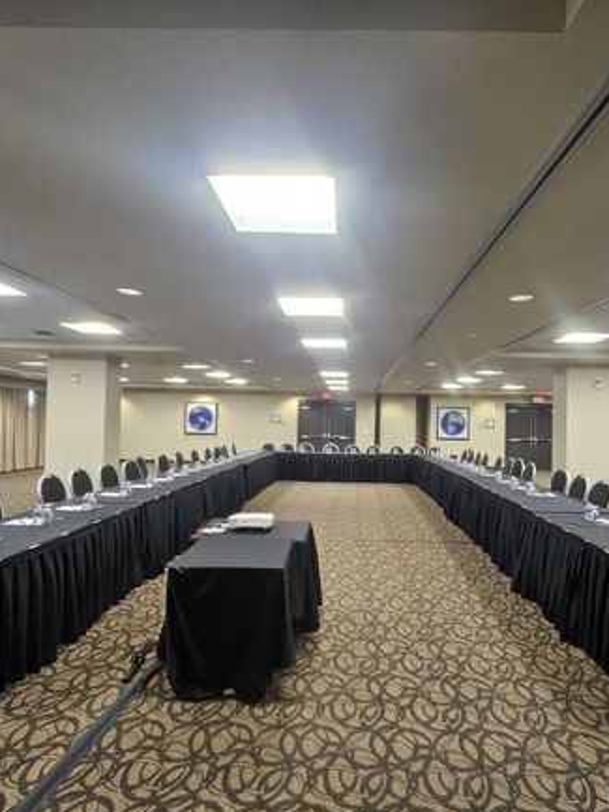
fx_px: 422
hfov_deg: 71.2
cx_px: 349
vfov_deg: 87.7
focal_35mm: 18
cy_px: 420
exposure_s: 1/60
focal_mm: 1.7
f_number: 2.2
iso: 320
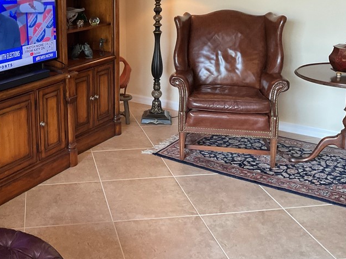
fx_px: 470
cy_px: 60
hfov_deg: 39.0
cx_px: 73
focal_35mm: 47
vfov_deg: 30.3
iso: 160
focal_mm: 3
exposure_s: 1/60
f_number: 1.8
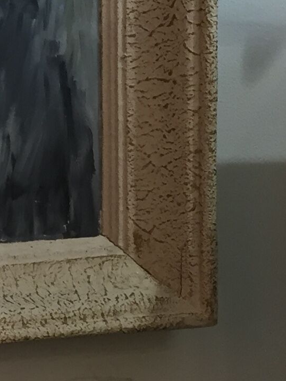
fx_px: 1454
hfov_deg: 10.5
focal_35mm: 132
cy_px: 314
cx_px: -243
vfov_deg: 14.8
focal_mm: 4.15
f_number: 2.2
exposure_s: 1/33
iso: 32
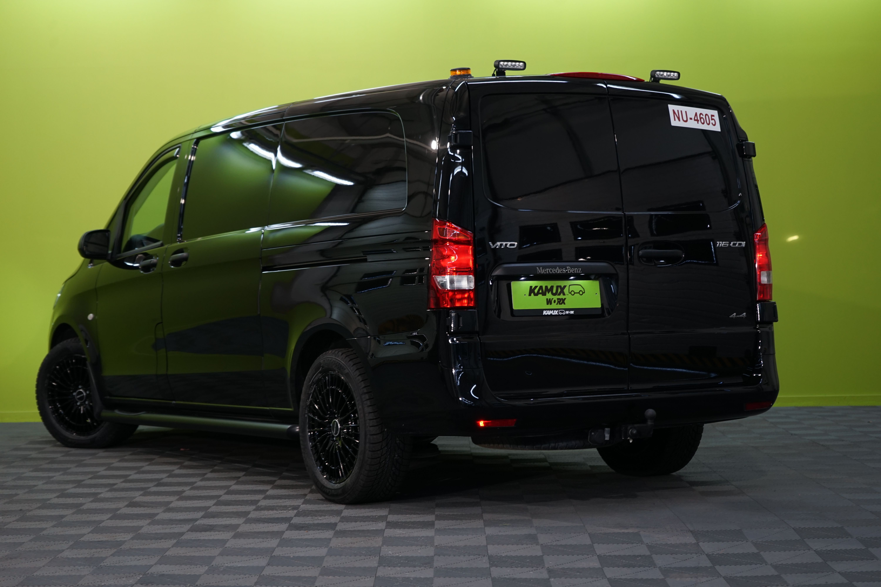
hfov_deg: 28.8
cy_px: 294
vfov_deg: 19.5
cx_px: 440
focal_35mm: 70
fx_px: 1713
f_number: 5.6
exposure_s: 1/30
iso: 500
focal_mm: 70
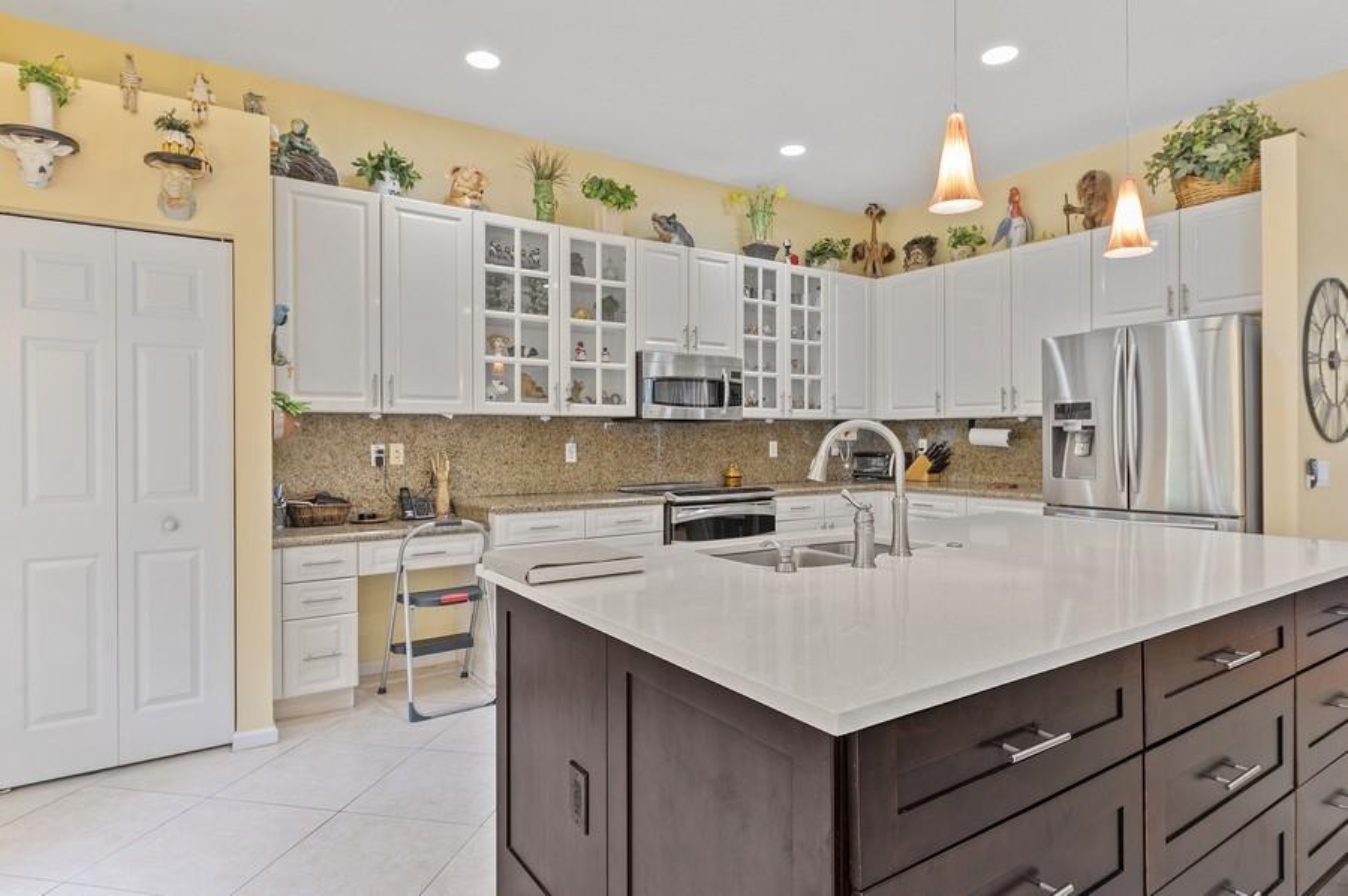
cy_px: 448
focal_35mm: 20
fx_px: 748
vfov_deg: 61.8
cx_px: 674
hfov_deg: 84.0
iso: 100
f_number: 8
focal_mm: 20
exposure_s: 1/1.25
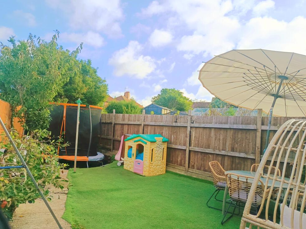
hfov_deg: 69.4
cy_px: 119
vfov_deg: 54.9
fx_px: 221
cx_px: 147
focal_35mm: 25
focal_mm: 5.24
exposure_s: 1/380
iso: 50
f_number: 1.7
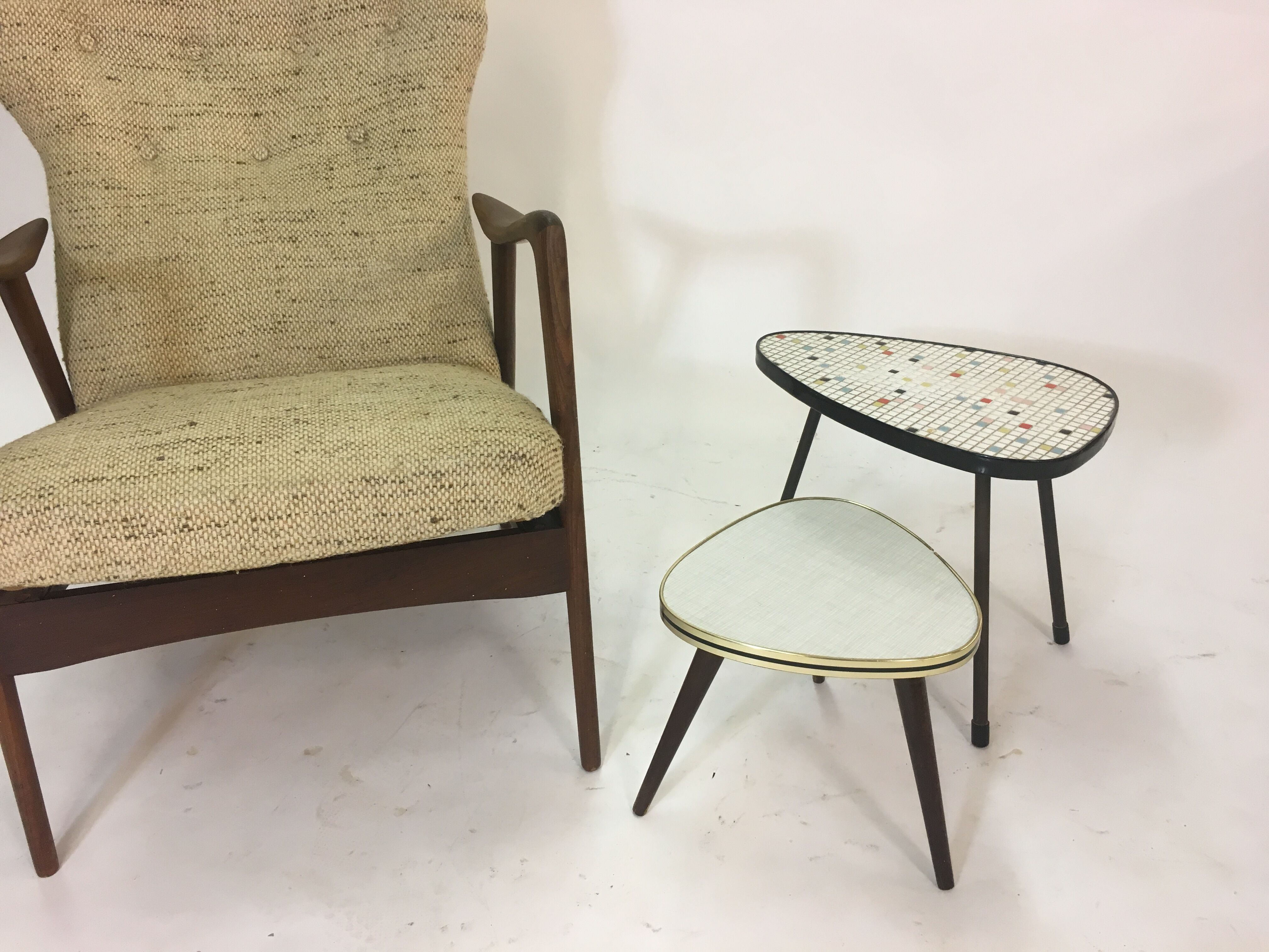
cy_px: 476
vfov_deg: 48.2
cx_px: 634
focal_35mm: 29
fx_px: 1063
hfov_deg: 61.7
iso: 40
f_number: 2.2
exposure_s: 1/33
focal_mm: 4.15
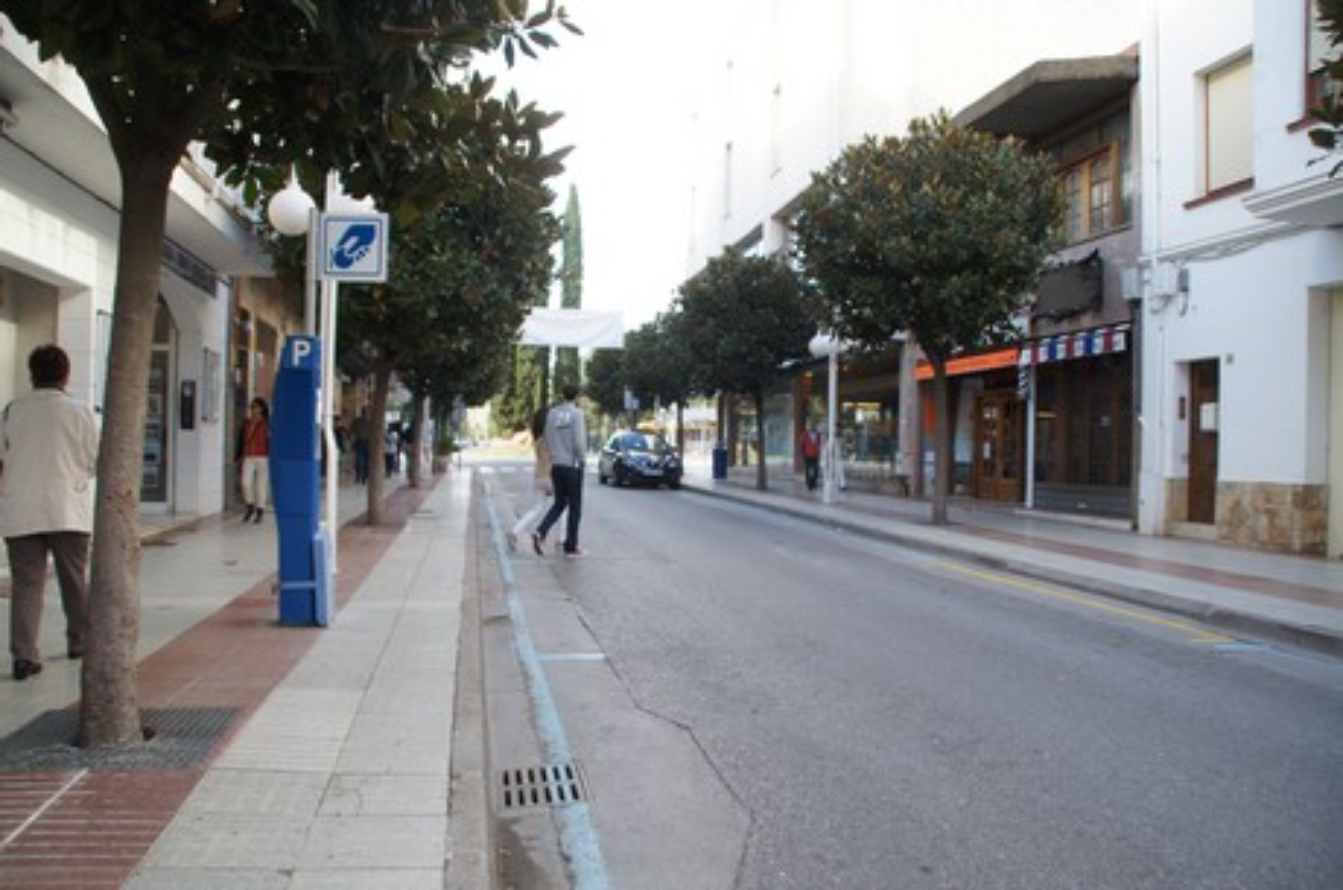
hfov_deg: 67.5
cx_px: 672
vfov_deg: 47.8
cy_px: 445
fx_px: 1005
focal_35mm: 27
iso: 100
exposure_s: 1/60
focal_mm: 18
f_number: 5
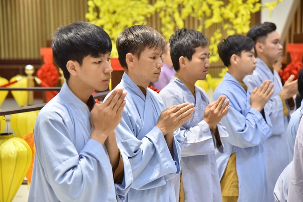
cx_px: 152
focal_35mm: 105
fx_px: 883
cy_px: 101
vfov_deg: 13.0
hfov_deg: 19.5
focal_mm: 105
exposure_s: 1/80
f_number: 5
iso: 1250
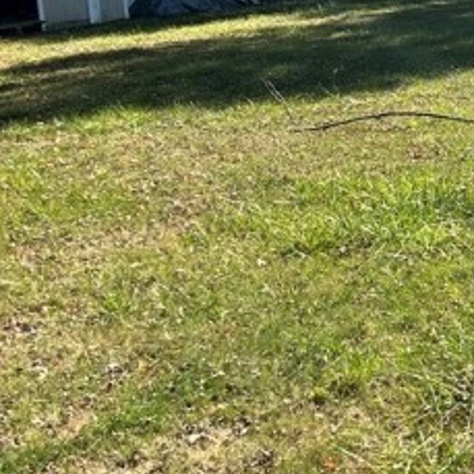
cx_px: 551
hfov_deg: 21.1
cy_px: 41
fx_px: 1193
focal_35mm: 77
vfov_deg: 21.9
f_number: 1.5
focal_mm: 5.7
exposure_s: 1/2008
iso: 50
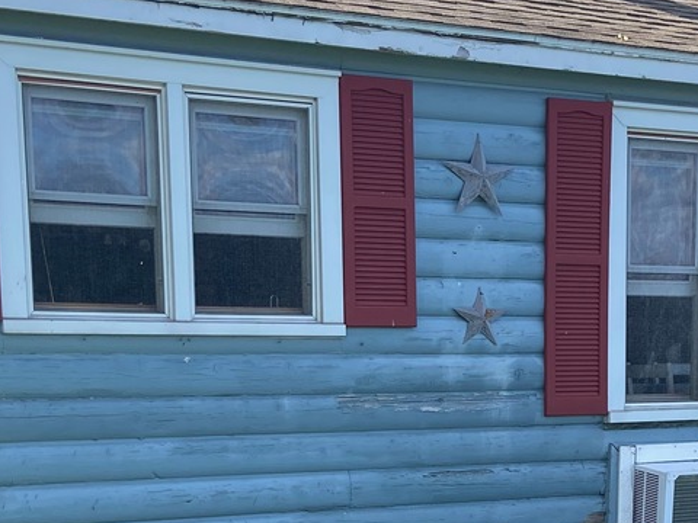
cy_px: 581
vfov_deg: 18.2
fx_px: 1573
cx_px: 555
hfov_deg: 24.6
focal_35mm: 78
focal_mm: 4.25
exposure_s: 1/651
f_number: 1.8
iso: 32
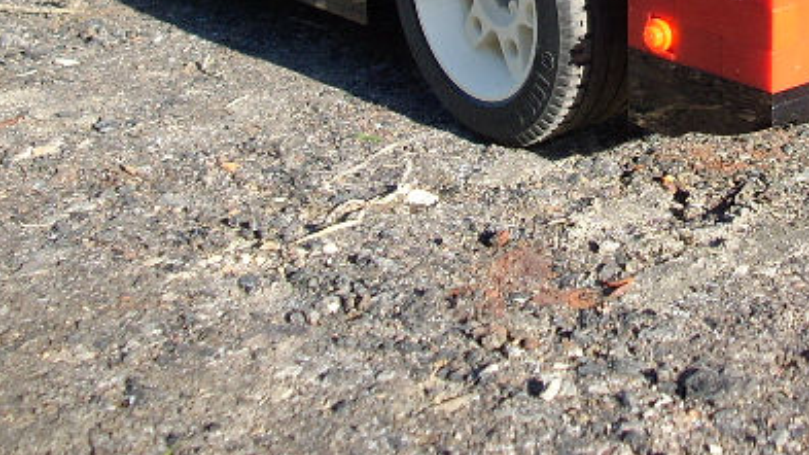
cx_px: 624
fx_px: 1759
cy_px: -124
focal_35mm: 82
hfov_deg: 25.5
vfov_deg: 14.2
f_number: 2.8
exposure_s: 1/285
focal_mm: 6.2
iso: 64
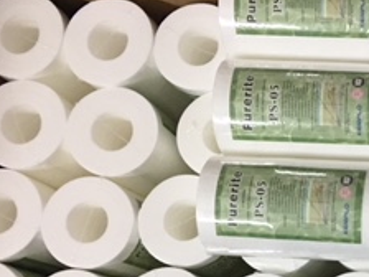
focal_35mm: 83
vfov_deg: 17.5
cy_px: 257
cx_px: 453
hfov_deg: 21.7
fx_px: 885
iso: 100
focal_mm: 4.15
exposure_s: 1/17
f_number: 2.2
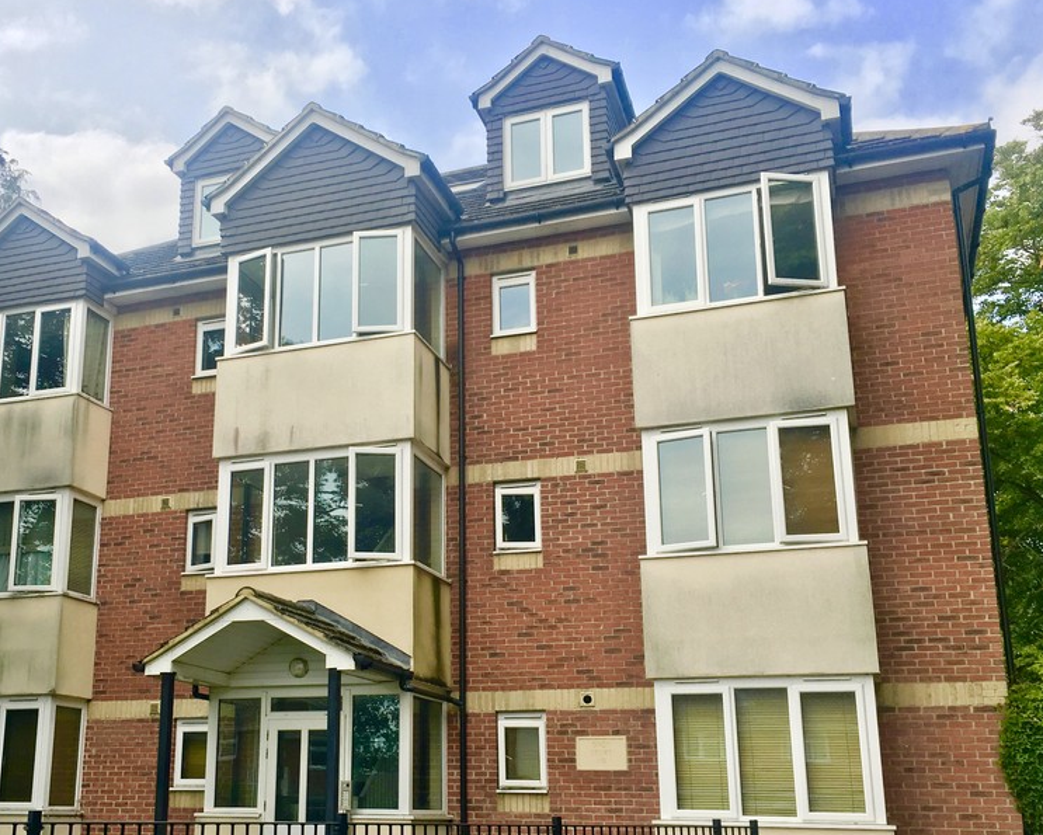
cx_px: 371
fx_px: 1204
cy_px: 501
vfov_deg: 38.1
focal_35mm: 39
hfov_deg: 46.3
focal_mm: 4.15
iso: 25
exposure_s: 1/1166
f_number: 2.2
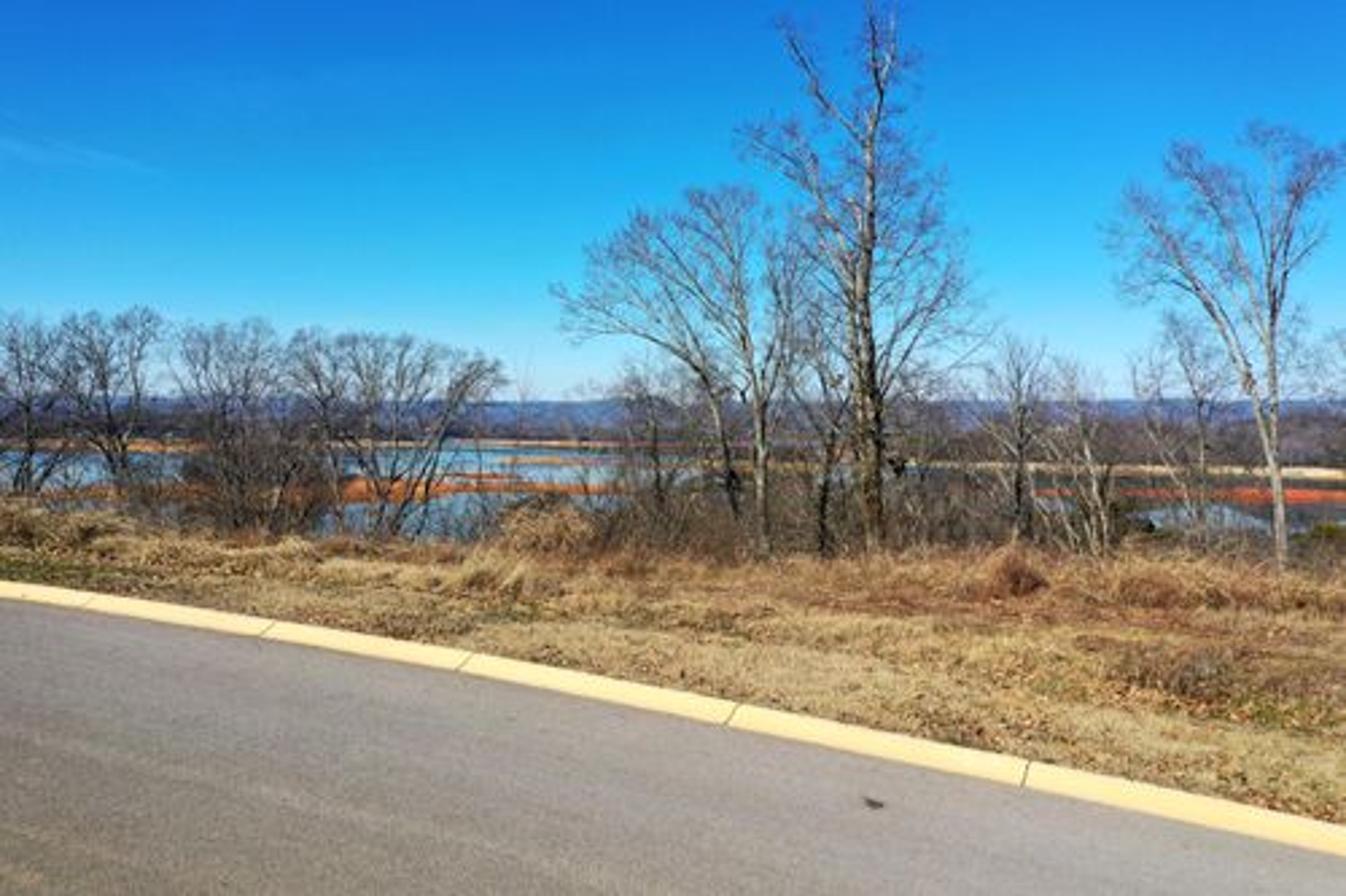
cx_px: 673
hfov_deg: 65.5
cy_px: 448
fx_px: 1046
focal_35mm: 28
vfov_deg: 46.4
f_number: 4.5
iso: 100
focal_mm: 10.26
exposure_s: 1/200
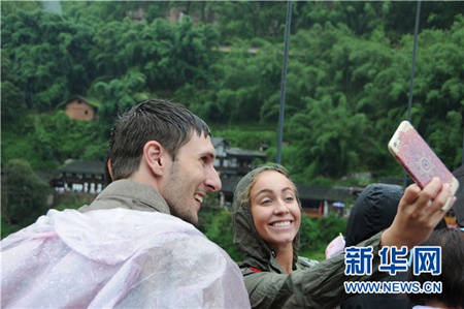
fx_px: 657
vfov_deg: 26.4
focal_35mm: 51
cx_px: 232
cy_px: 154
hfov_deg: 38.9
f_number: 5.6
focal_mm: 34
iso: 200
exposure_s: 1/125
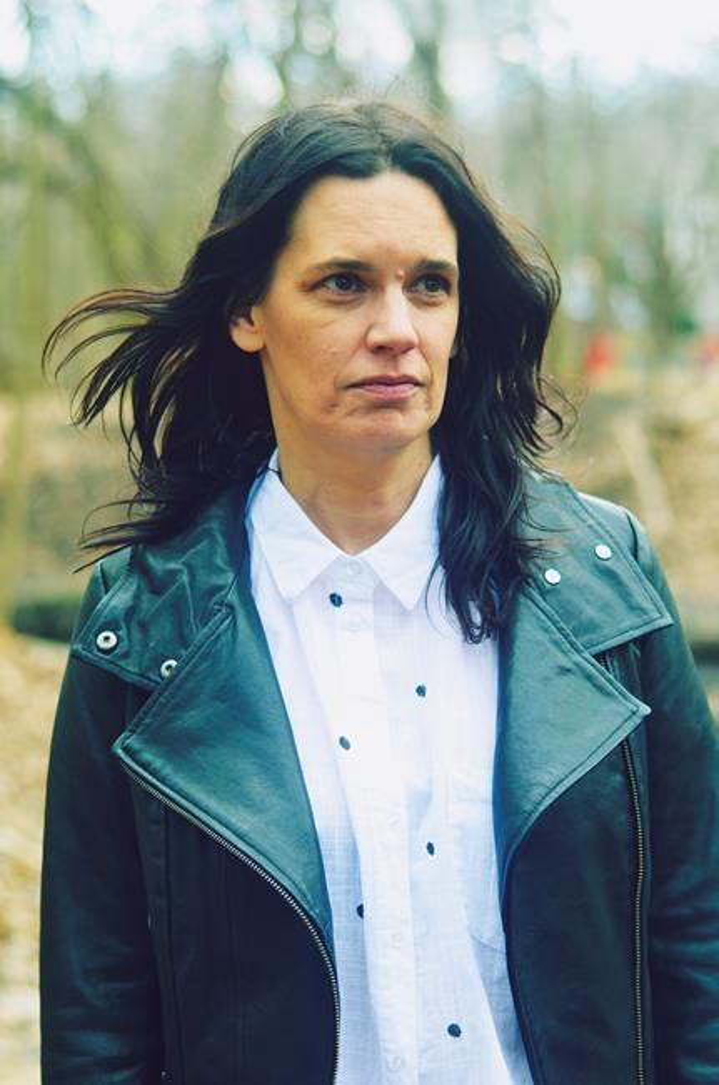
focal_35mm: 75
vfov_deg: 27.0
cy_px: 542
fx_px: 2255
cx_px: 360
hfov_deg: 18.1
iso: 500
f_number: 2.8
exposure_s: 1/500
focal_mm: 50
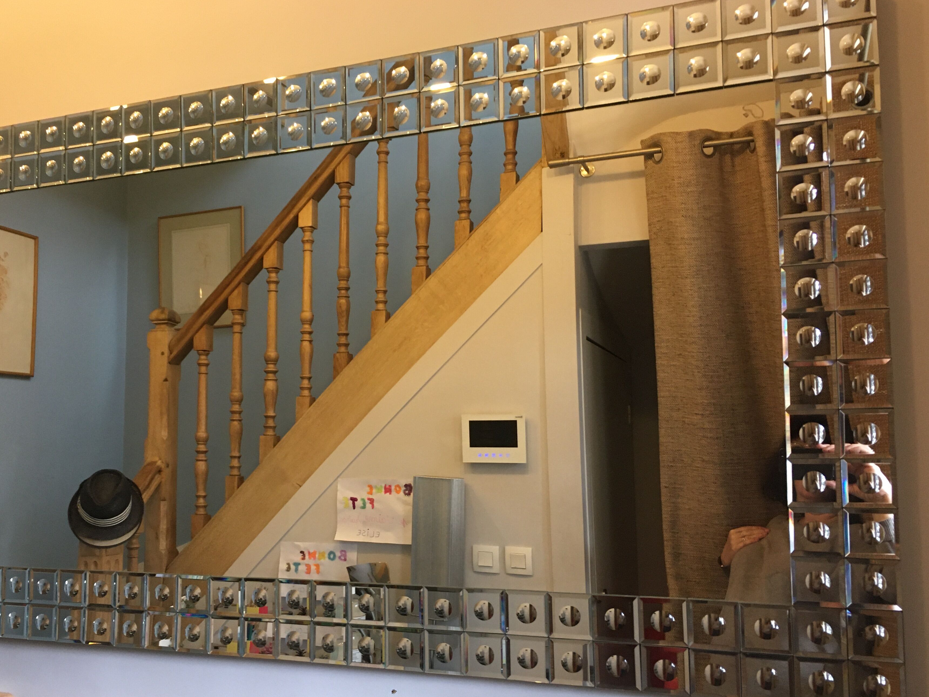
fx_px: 912
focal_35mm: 34
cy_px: 389
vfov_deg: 41.7
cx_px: 402
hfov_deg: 53.8
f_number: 2.2
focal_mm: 4.15
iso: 160
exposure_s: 1/33
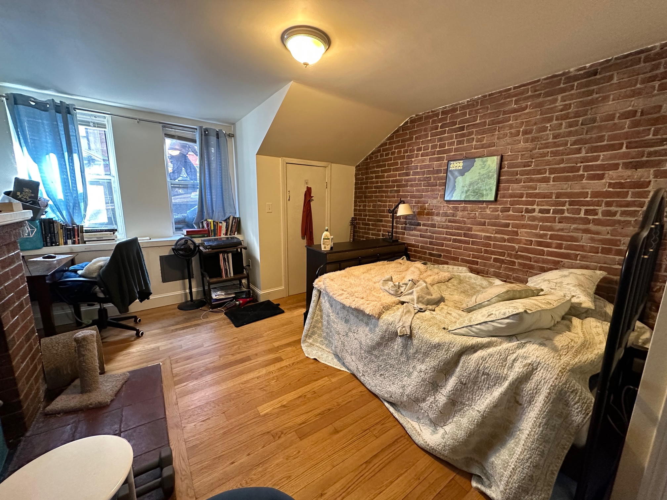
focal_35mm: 14
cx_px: 334
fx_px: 270
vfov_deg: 85.7
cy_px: 250
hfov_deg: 102.1
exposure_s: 1/60
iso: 500
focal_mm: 2.22
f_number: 2.2
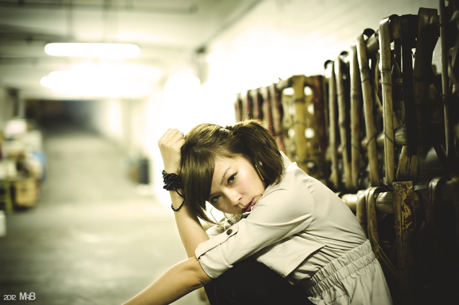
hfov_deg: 39.6
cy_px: 152
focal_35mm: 50
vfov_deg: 26.9
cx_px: 230
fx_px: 637
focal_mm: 50
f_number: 1.8
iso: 2500
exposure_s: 1/40
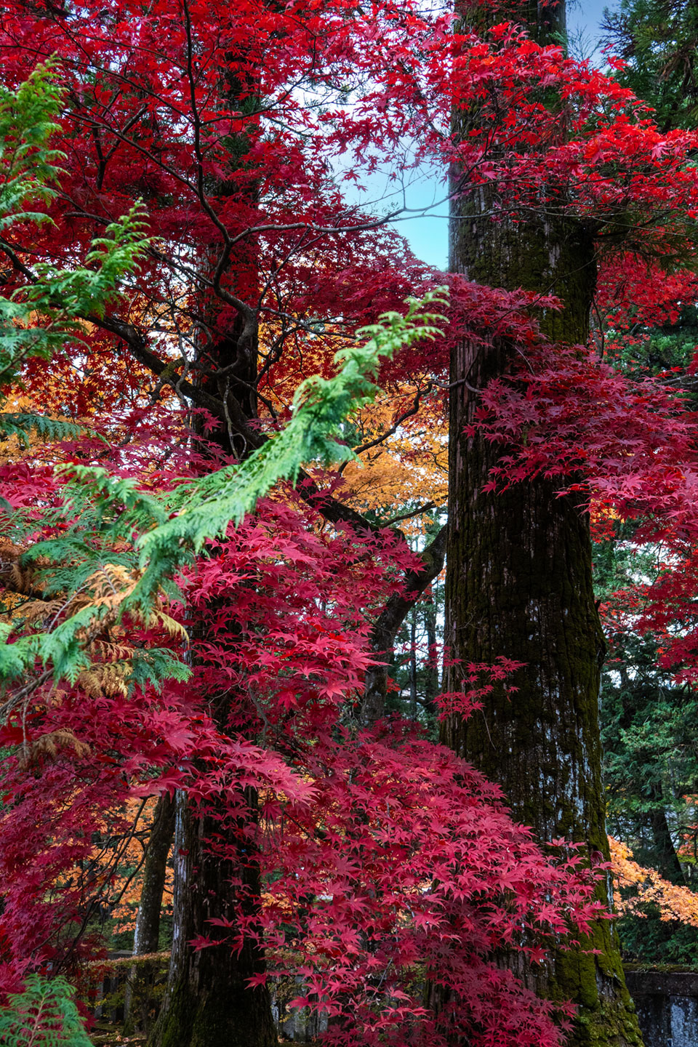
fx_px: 1003
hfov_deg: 38.4
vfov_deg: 55.1
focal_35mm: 34
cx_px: 349
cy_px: 524
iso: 800
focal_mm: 23
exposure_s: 1/80
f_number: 5.6
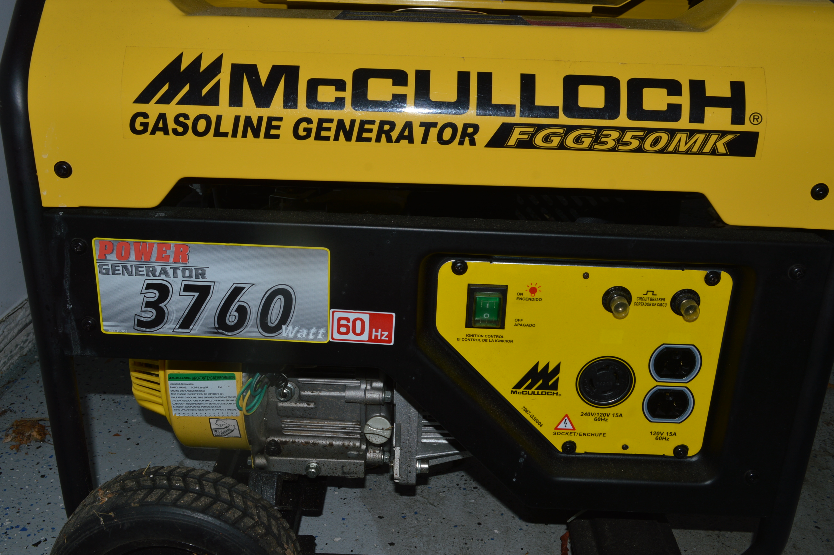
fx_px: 833
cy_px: 278
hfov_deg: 53.2
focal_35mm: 36
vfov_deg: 36.8
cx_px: 417
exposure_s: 1/200
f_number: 11
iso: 100
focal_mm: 24
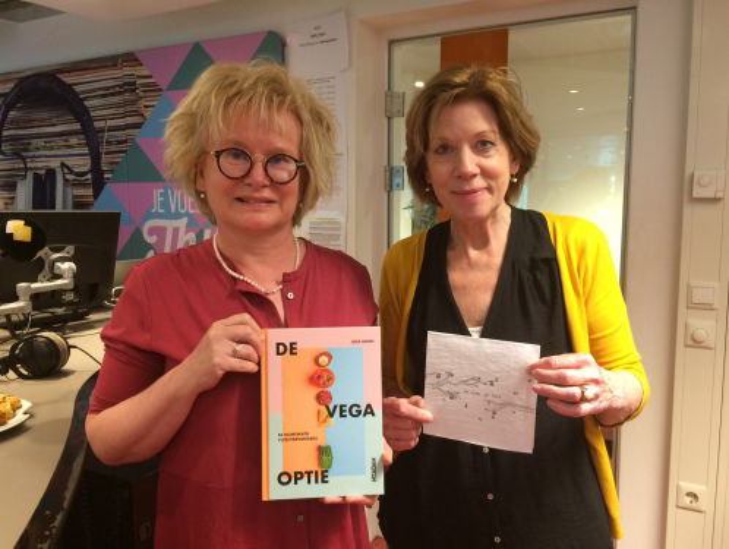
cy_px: 274
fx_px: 612
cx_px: 364
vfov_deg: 48.3
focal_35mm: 29
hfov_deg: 61.6
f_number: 2.2
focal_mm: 4.15
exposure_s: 1/33
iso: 250
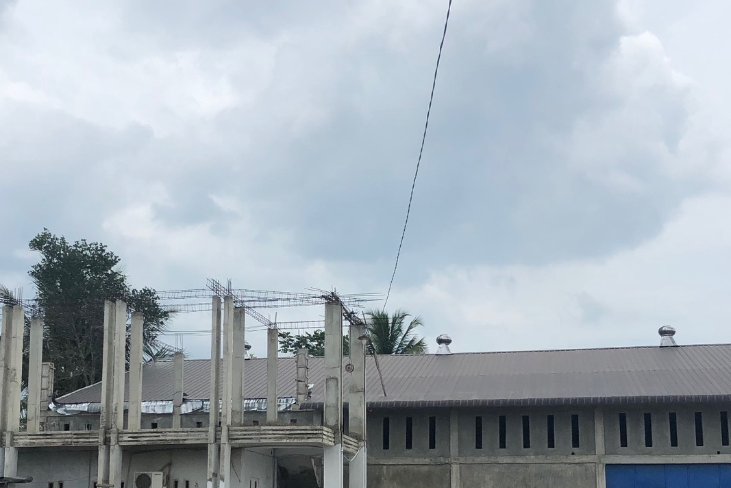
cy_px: 391
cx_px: 321
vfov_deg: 24.2
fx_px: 1117
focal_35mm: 55
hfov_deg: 36.2
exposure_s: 1/3205
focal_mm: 4
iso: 20
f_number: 1.8
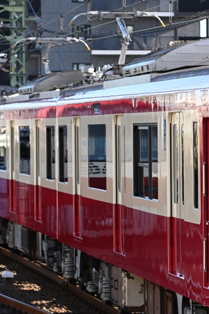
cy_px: 208
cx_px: 274
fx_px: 1733
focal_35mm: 199
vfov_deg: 10.3
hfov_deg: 6.8
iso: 500
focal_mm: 85
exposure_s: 1/500
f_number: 6.3
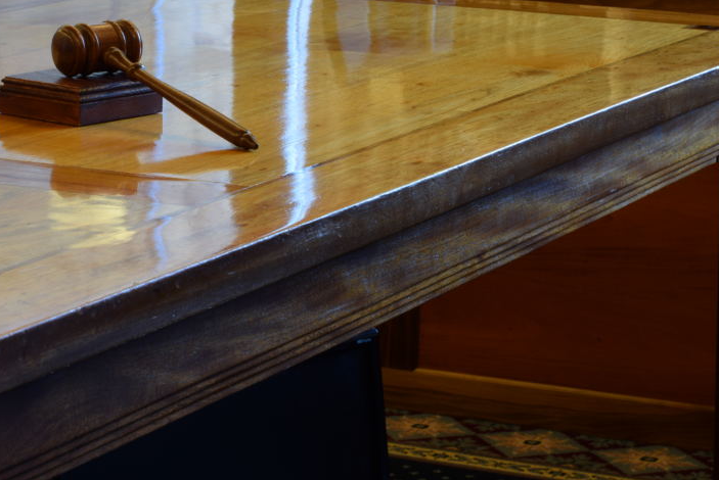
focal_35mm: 124
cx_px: 317
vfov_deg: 11.1
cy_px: 201
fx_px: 2479
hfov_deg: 16.5
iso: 100
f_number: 25
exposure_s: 4
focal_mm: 70
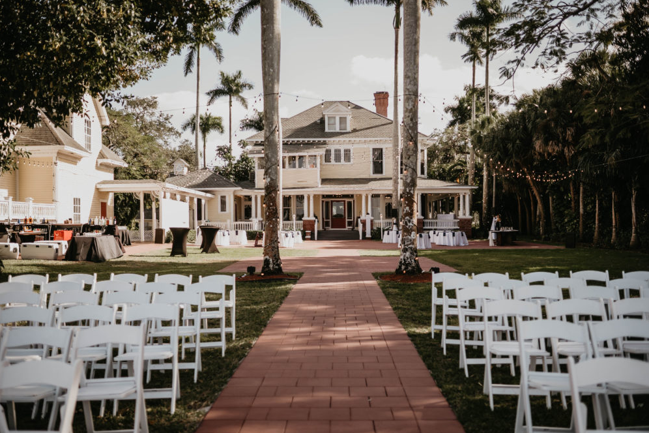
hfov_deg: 53.1
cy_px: 220
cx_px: 333
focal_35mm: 36
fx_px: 649
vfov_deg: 36.9
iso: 50
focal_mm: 35
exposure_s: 1/640
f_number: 1.8
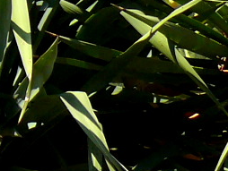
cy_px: -278
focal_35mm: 346
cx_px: -248
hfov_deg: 5.6
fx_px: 2281
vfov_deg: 4.2
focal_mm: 9.6
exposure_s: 1/200
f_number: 4
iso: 100
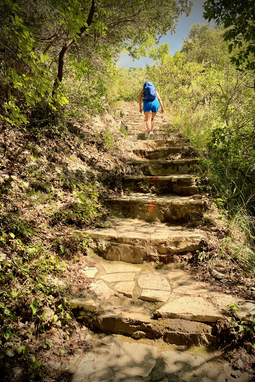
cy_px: 196
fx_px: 297
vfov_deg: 65.5
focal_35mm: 28
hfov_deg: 46.4
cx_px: 137
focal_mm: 4.2
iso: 32
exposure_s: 1/1072
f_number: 1.6
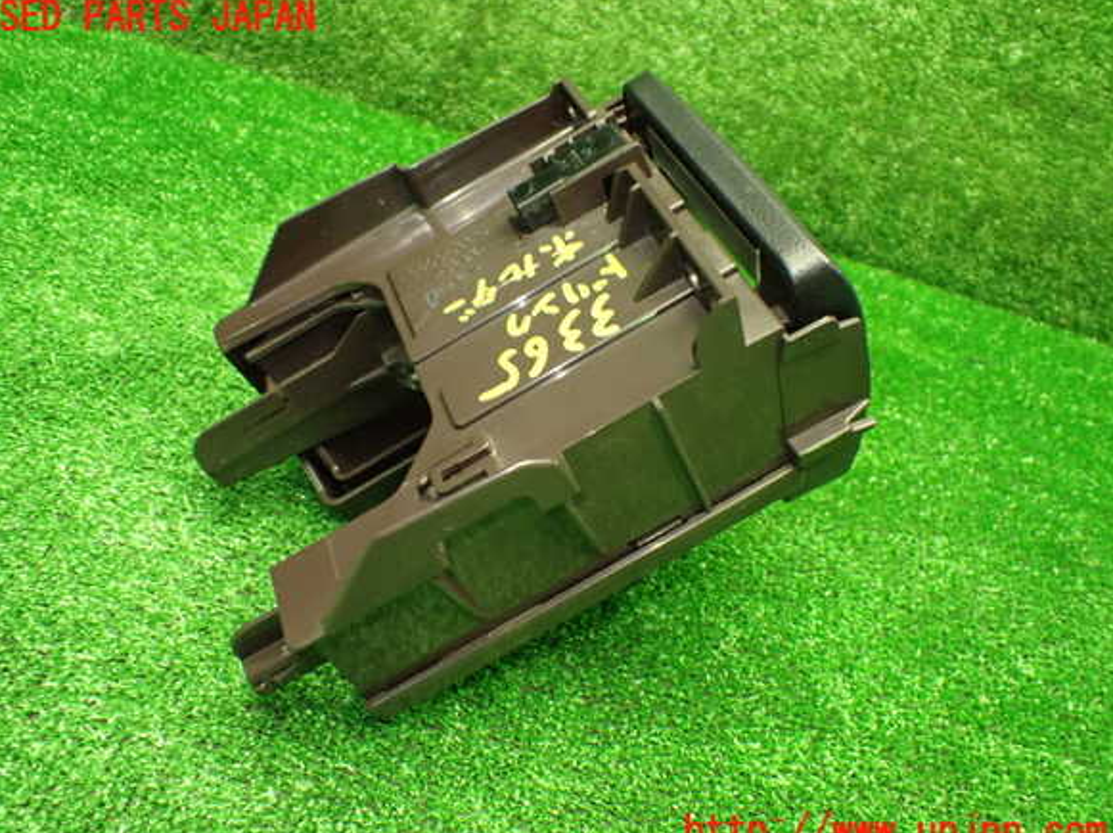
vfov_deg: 45.4
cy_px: 425
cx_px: 542
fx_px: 996
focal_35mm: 31
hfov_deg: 58.4
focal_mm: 5.4
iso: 800
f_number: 2.3
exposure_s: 1/60
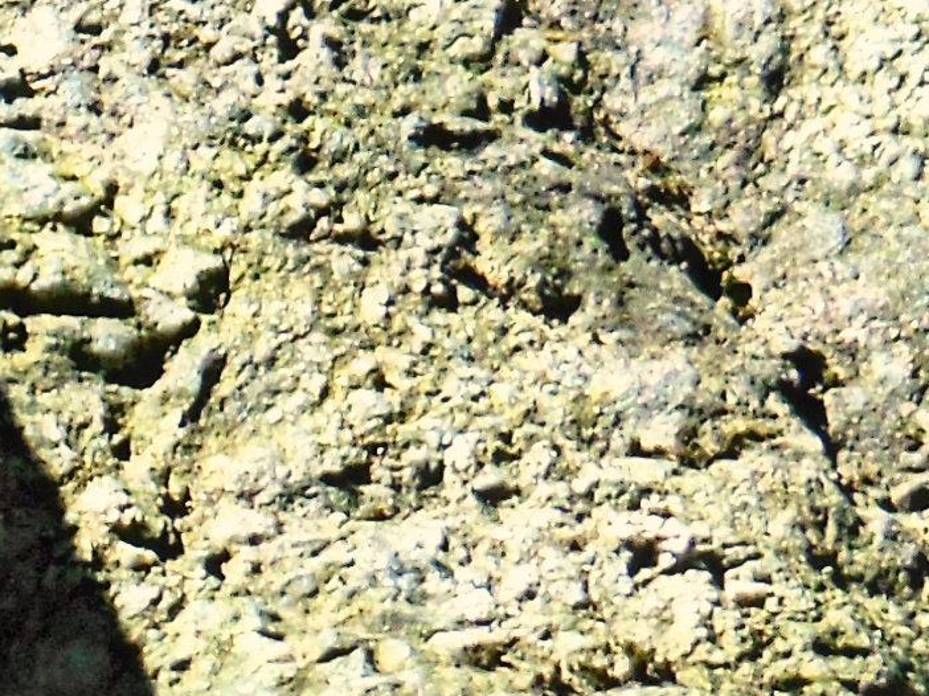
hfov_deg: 4.0
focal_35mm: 489
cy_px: -155
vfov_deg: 3.0
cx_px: -623
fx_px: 13119
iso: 125
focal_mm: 25.5
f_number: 5.8
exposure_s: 1/250
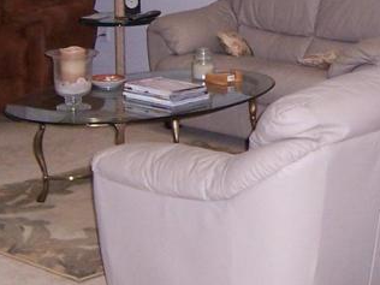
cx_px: 323
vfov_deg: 13.7
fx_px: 1175
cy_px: 17
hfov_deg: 18.2
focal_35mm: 107
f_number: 2.8
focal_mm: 5.5
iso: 140
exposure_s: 1/60
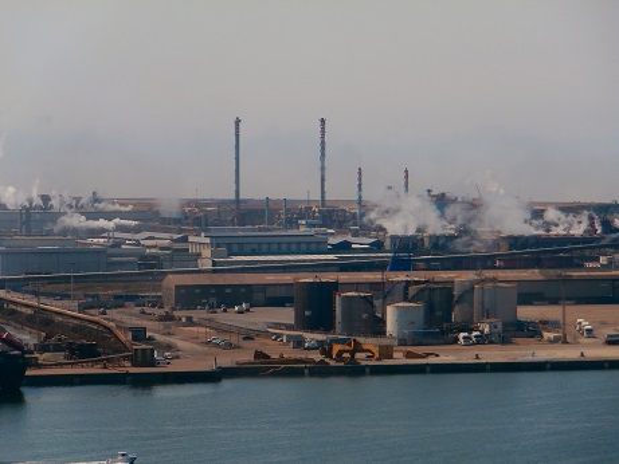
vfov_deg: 8.9
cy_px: 232
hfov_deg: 11.9
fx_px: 2969
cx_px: 310
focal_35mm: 166
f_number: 5.8
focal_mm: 29.39
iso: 100
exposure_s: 1/1000
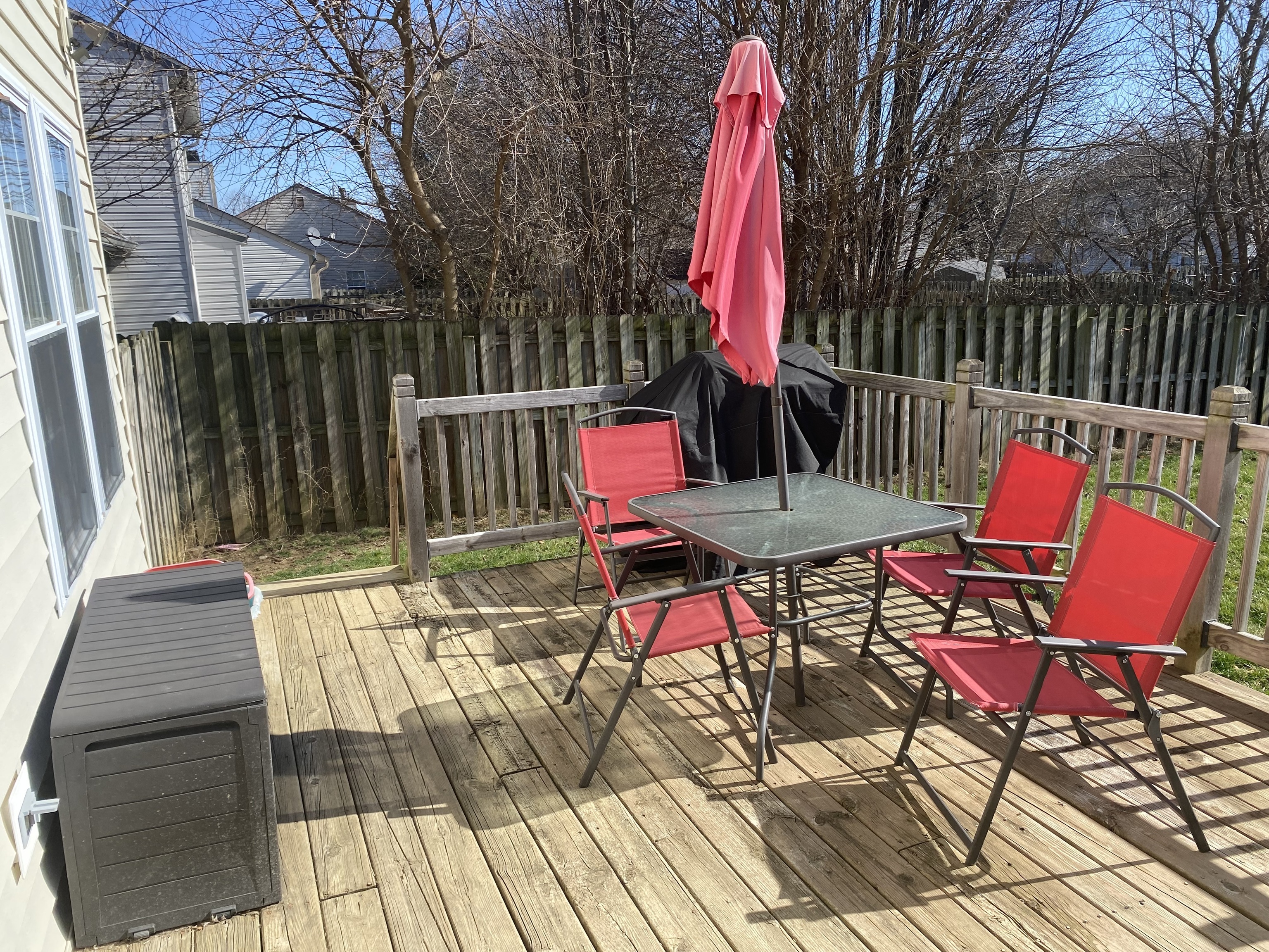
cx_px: 634
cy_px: 476
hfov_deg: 67.3
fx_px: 953
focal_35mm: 26
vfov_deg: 53.1
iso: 32
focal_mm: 4.25
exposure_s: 1/1412
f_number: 1.8
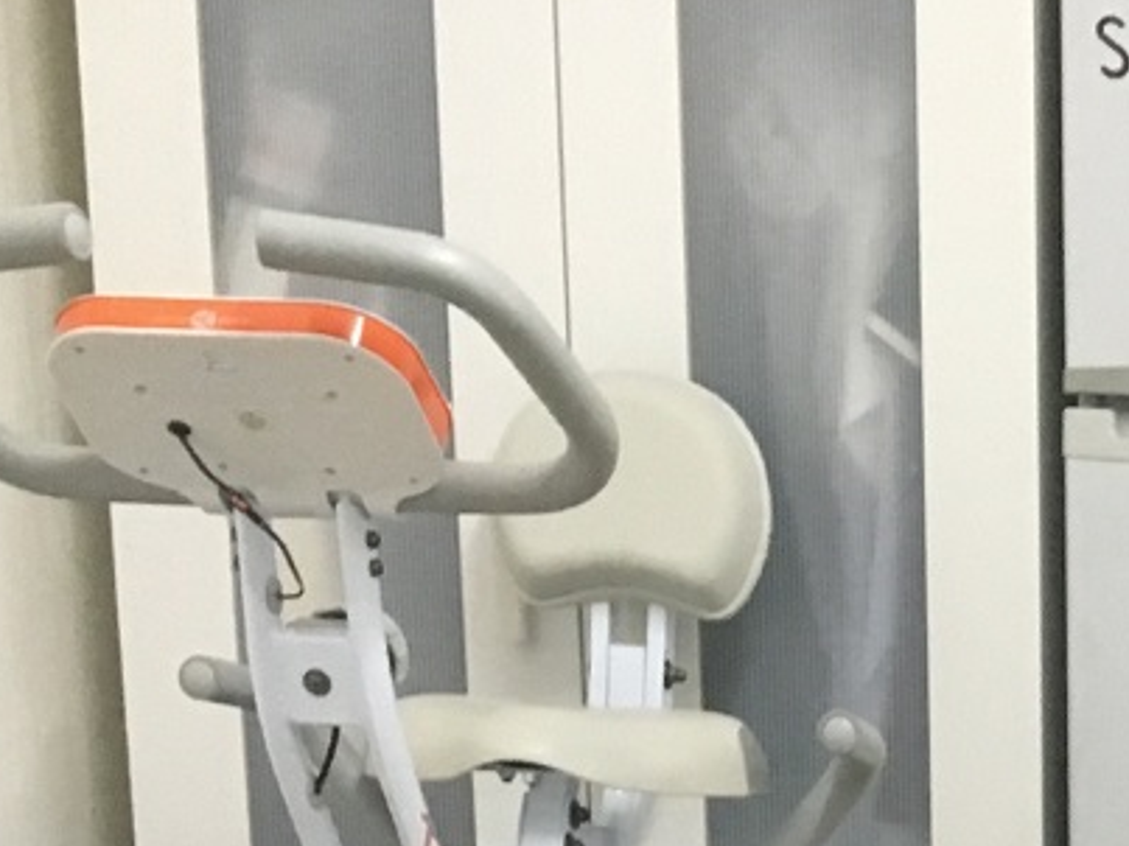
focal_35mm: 108
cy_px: 1551
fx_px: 3521
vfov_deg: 12.5
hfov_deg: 16.4
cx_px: 1768
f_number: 2.2
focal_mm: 4.15
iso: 200
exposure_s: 1/24
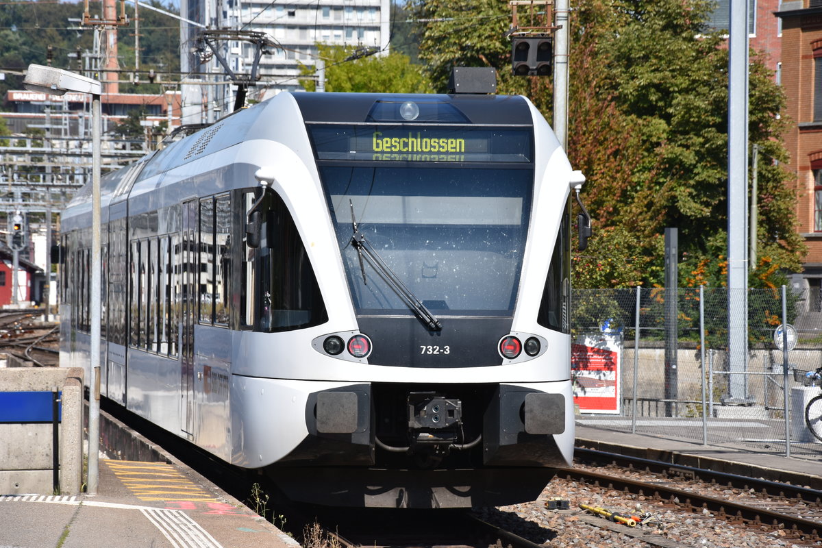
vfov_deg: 8.7
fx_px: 3596
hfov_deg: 13.0
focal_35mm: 158
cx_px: 411
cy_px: 274
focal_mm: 105
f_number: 8
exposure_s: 1/500
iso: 180
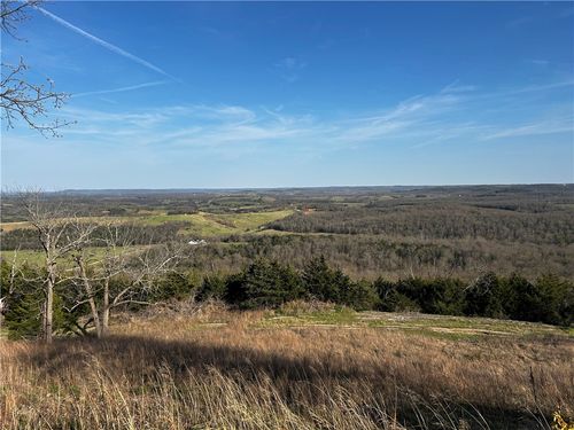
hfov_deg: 67.3
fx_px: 431
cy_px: 215
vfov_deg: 53.1
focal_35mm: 26
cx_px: 287
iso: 50
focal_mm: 5.7
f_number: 1.5
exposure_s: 1/4444
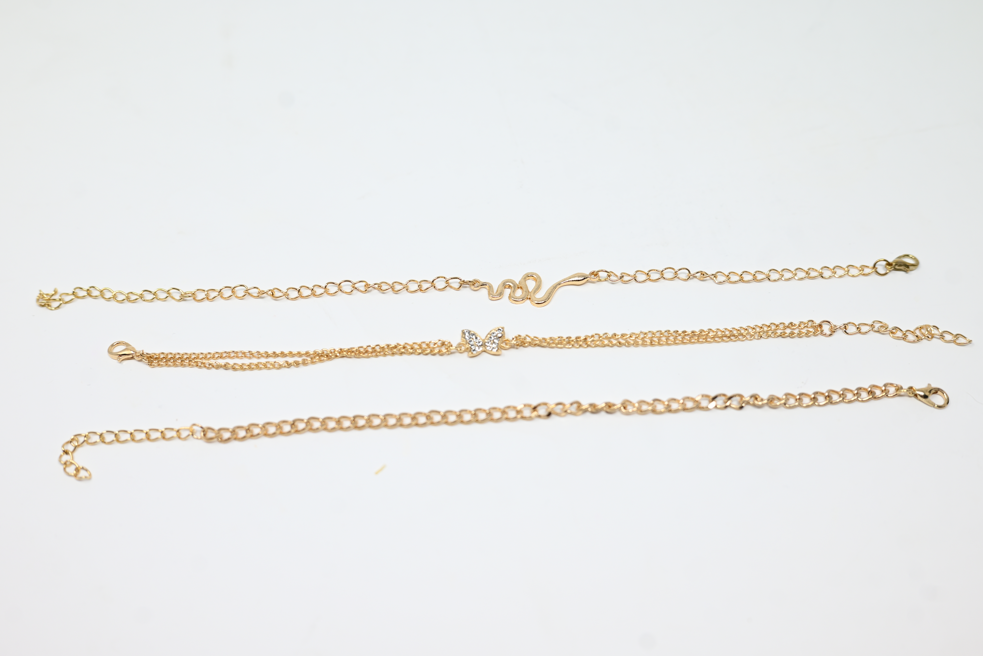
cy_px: 328
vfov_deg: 33.4
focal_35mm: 40
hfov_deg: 48.4
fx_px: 1093
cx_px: 492
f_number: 4.5
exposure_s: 1/60
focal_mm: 40
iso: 125
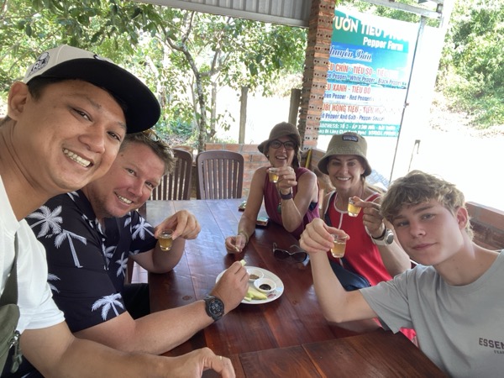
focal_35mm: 23
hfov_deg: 73.9
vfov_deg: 58.9
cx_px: 252
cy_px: 189
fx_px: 335
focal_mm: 2.71
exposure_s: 1/60
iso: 100
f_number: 2.2
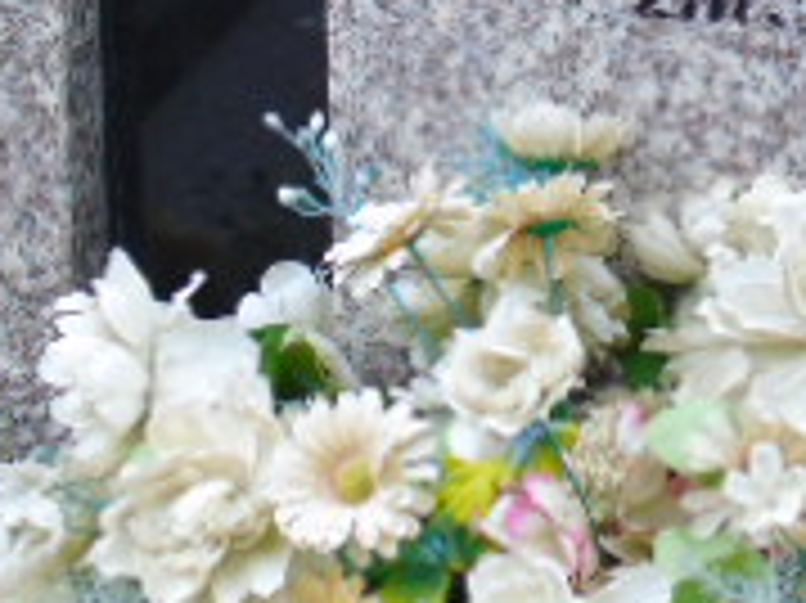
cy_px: -238
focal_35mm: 193
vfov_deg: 7.6
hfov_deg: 10.2
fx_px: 4491
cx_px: 599
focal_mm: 9.6
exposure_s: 1/30
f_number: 4.3
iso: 100
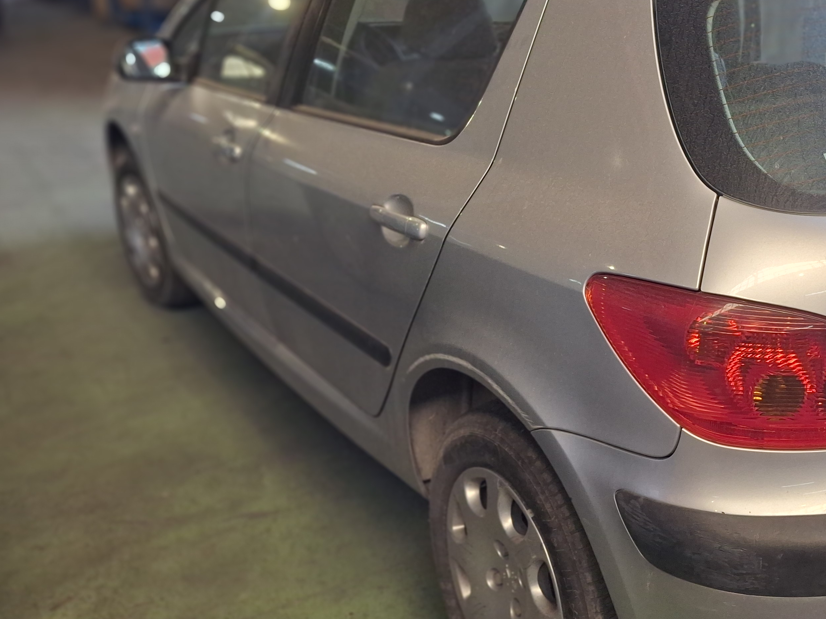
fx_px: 978
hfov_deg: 43.5
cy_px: 235
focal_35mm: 41
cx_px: 666
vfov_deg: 35.0
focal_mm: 4.69
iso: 64
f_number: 1.8
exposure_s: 1/400
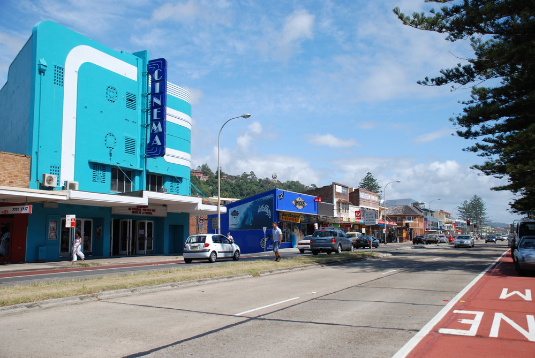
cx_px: 268
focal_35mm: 33
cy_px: 179
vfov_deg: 40.1
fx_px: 491
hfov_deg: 57.2
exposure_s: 1/800
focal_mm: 22
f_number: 3.8
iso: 100
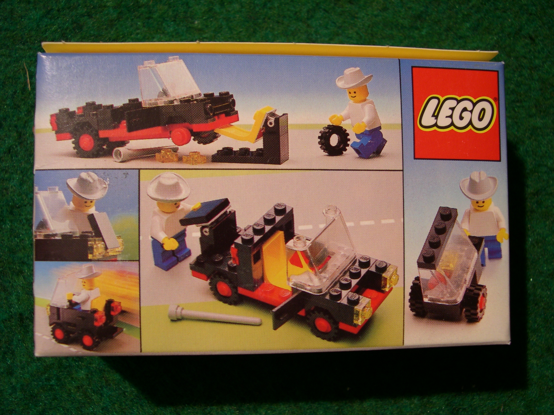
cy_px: 208
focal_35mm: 38
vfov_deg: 37.7
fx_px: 608
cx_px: 277
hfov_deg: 49.0
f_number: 2.8
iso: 100
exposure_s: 1/9
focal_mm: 8
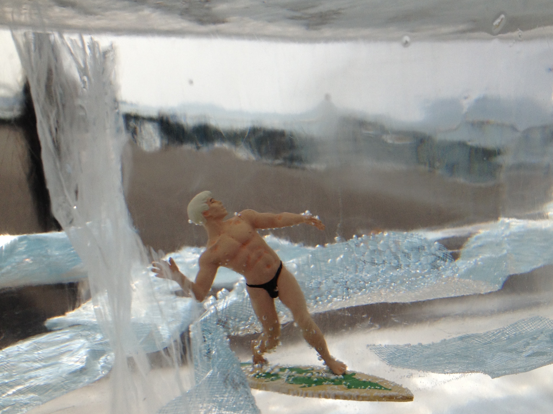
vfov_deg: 32.1
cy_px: 232
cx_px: 299
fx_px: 719
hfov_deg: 42.0
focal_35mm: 45
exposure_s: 1/3690
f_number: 2.4
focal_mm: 4.28
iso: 64
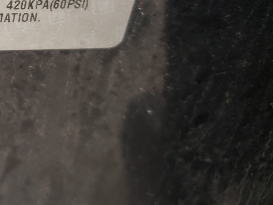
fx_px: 623
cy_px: -43
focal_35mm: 79
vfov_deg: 17.7
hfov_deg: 22.3
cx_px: -77
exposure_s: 1/60.2
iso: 54
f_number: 1.5
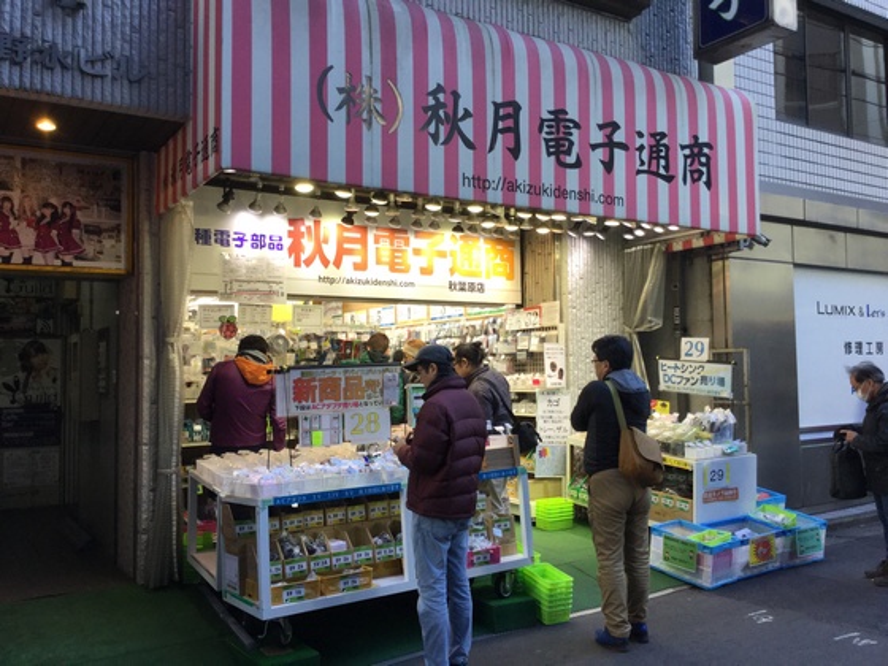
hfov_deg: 58.4
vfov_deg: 45.4
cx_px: 444
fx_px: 795
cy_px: 333
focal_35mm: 31
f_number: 2.4
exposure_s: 1/120
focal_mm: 3.3
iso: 50
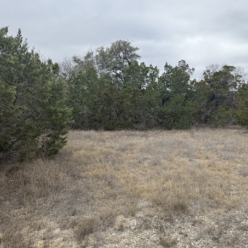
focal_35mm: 30
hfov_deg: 52.6
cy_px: 118
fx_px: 243
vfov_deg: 54.0
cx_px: 172
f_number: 1.78
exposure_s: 1/2370
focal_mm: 6.76
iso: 80
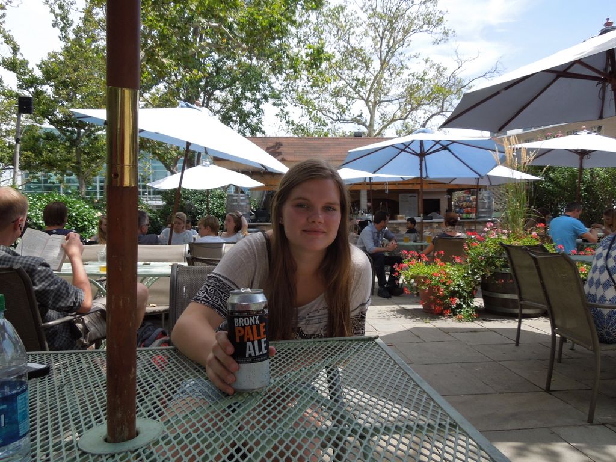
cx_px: 308
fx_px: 445
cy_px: 231
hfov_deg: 69.4
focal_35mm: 25
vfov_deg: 54.9
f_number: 3.3
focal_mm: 4.5
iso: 100
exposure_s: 1/640
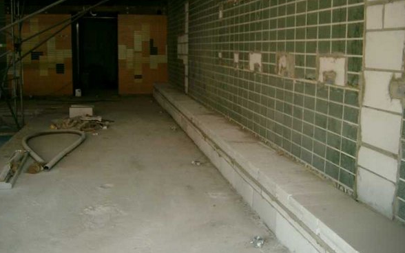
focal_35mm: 40
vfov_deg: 32.0
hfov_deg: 49.3
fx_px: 442
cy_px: 119
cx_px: 202
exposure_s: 1/100
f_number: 2.6
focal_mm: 7.6
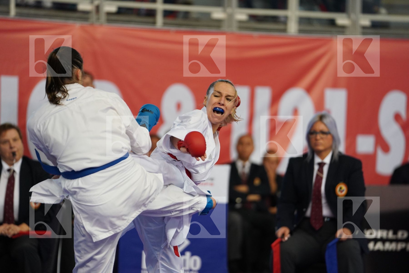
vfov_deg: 6.9
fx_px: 2272
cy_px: 136
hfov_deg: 10.3
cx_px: 204
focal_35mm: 200
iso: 2000
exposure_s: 1/1000
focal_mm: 200
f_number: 2.8
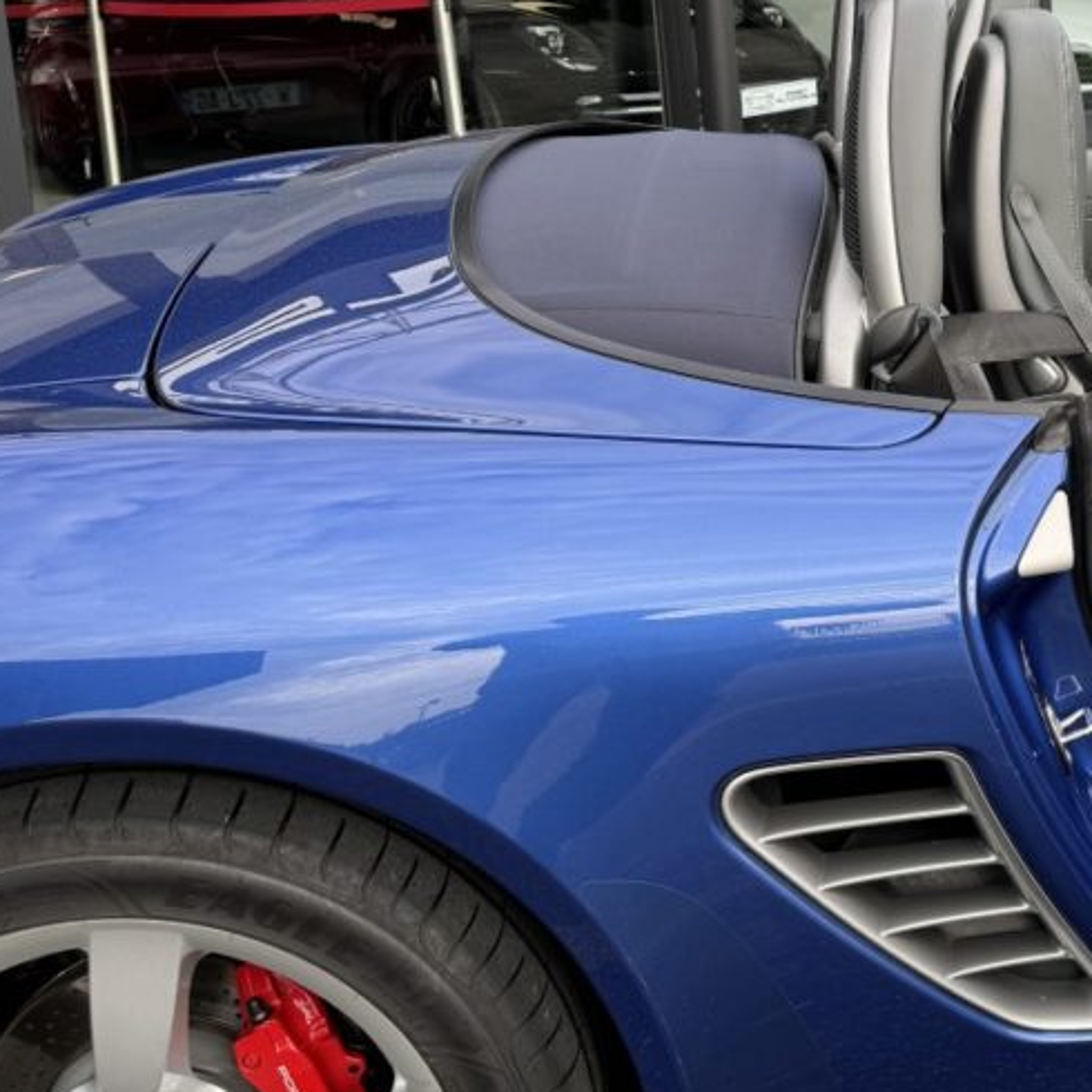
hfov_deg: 30.3
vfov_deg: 31.9
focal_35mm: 52
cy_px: 216
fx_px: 1856
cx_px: 1110
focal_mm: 6.76
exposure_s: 1/723
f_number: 1.78
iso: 80
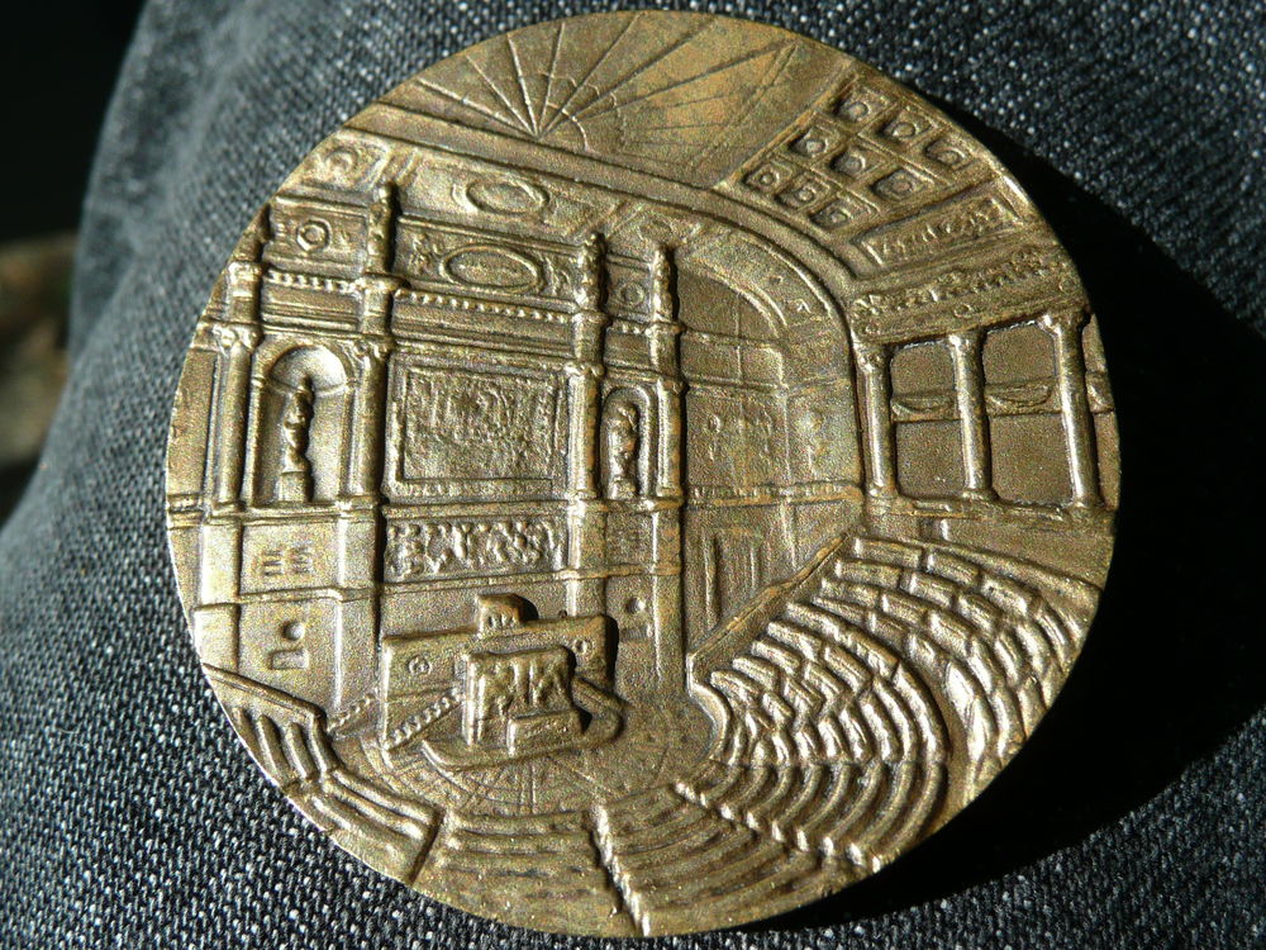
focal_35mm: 36
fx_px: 1317
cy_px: 475
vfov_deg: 39.7
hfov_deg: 51.4
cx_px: 633
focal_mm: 4.9
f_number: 3.4
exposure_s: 1/800
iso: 100
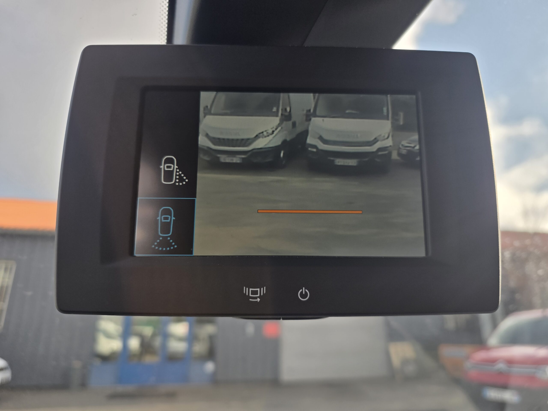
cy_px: 206
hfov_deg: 73.9
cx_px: 274
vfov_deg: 58.9
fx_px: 364
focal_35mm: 23
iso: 80
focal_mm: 6.25
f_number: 1.7
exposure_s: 1/1681
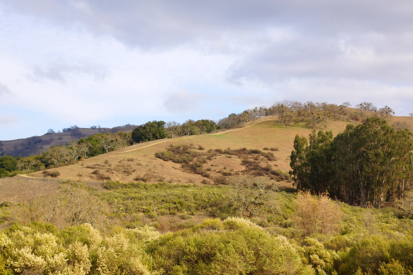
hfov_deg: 37.9
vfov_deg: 25.8
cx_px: 206
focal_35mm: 52
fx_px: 602
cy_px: 138
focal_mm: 35
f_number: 8
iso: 100
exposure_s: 1/250
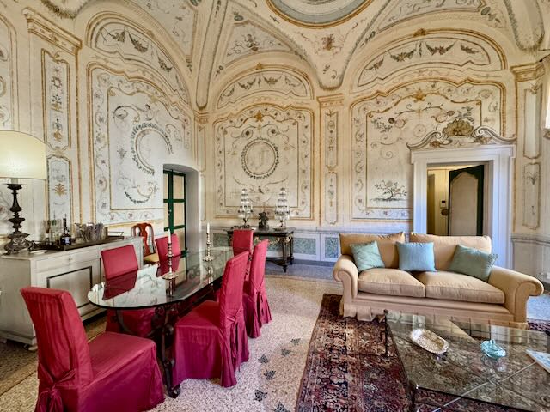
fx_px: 222
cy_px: 206
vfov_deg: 85.7
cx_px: 275
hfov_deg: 102.1
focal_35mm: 14
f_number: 2.2
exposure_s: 1/50
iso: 200
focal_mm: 2.22
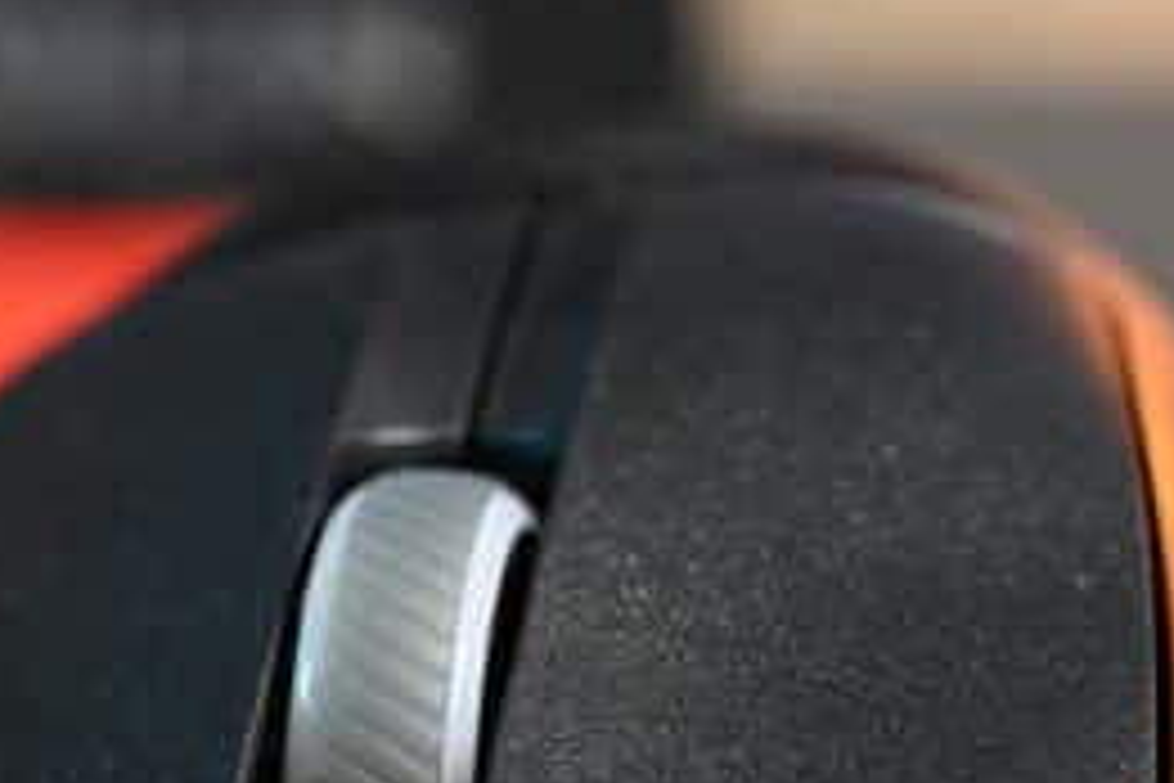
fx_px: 5120
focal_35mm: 157
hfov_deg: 13.1
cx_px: 558
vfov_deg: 8.7
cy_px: 526
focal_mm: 105
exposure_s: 1/125
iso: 8000
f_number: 13
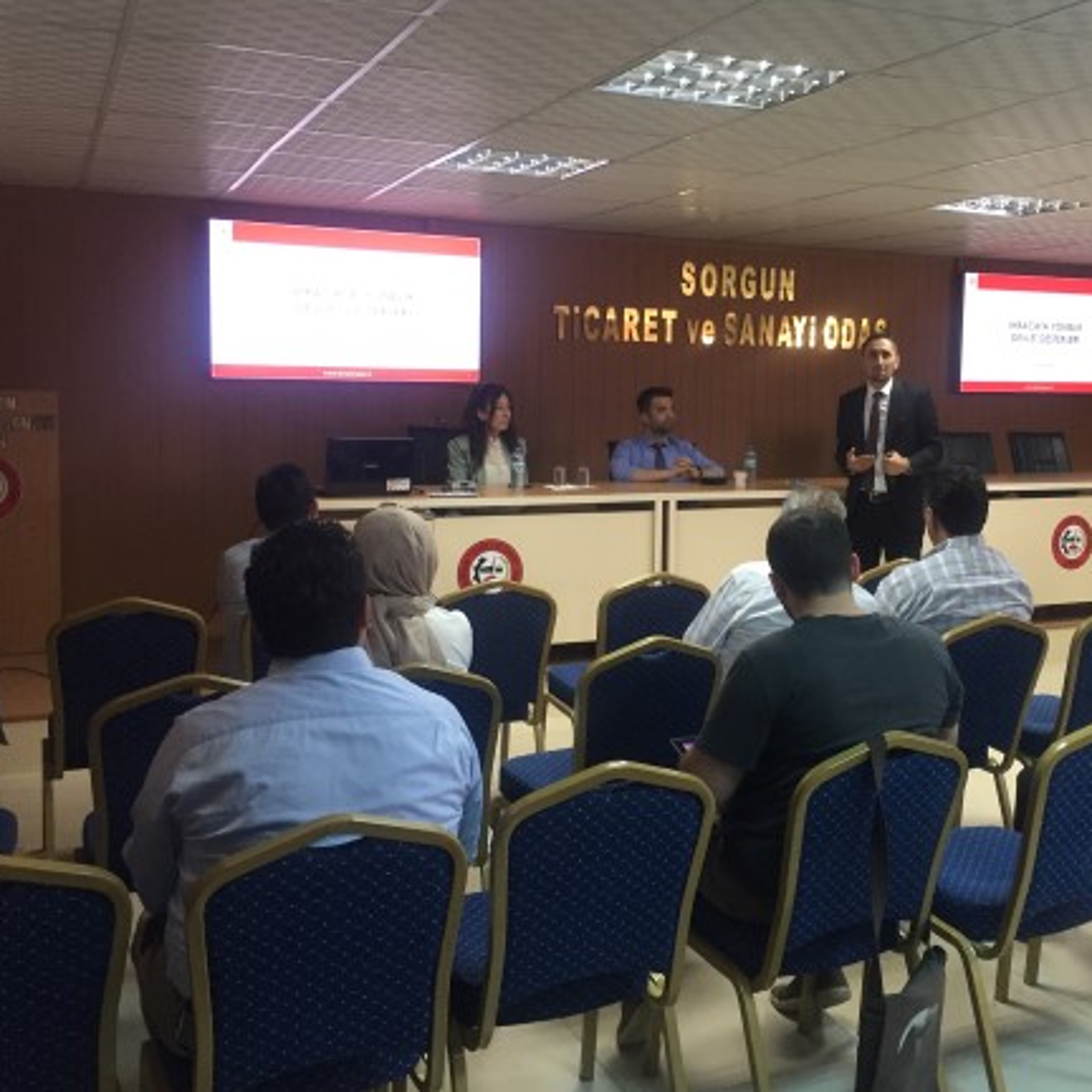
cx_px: 710
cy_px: 498
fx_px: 1356
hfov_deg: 43.4
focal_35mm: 38
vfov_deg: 43.8
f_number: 2.2
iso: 160
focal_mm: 4.15
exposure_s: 1/33
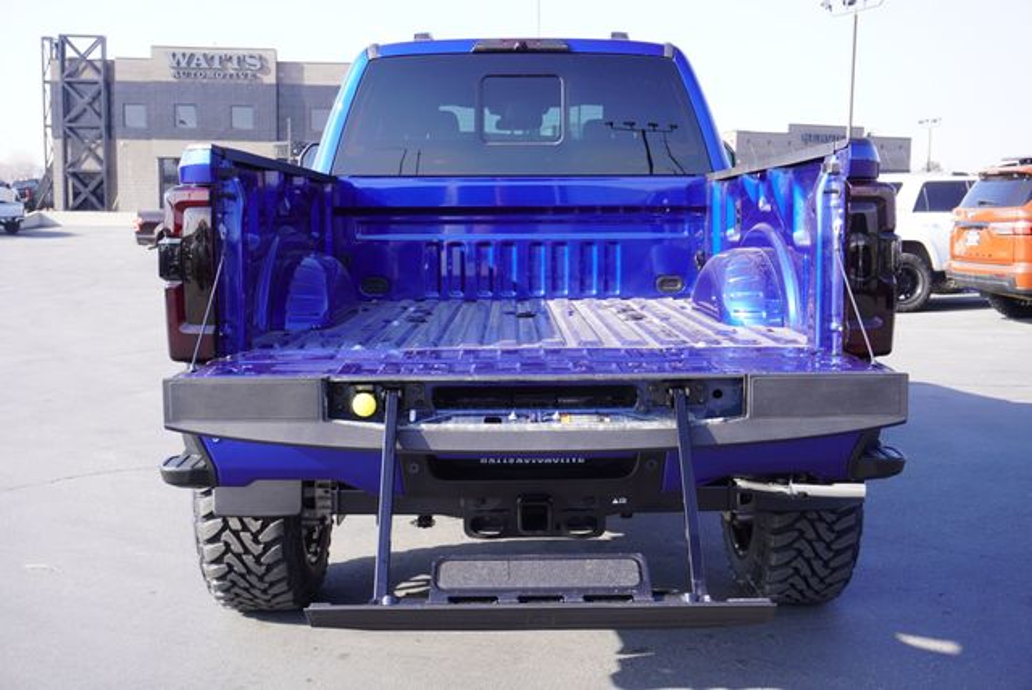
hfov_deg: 47.9
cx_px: 516
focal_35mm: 40
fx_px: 1162
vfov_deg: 33.1
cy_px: 345
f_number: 6.3
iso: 100
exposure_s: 1/80
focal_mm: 27
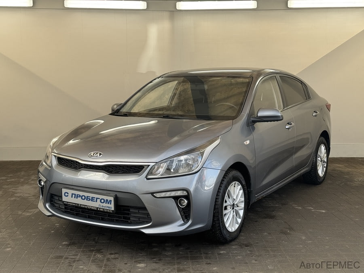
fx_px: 505
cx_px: 182
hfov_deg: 39.7
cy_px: 136
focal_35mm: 48
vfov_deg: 30.3
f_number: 1.78
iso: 64
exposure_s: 1/230
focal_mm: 6.76
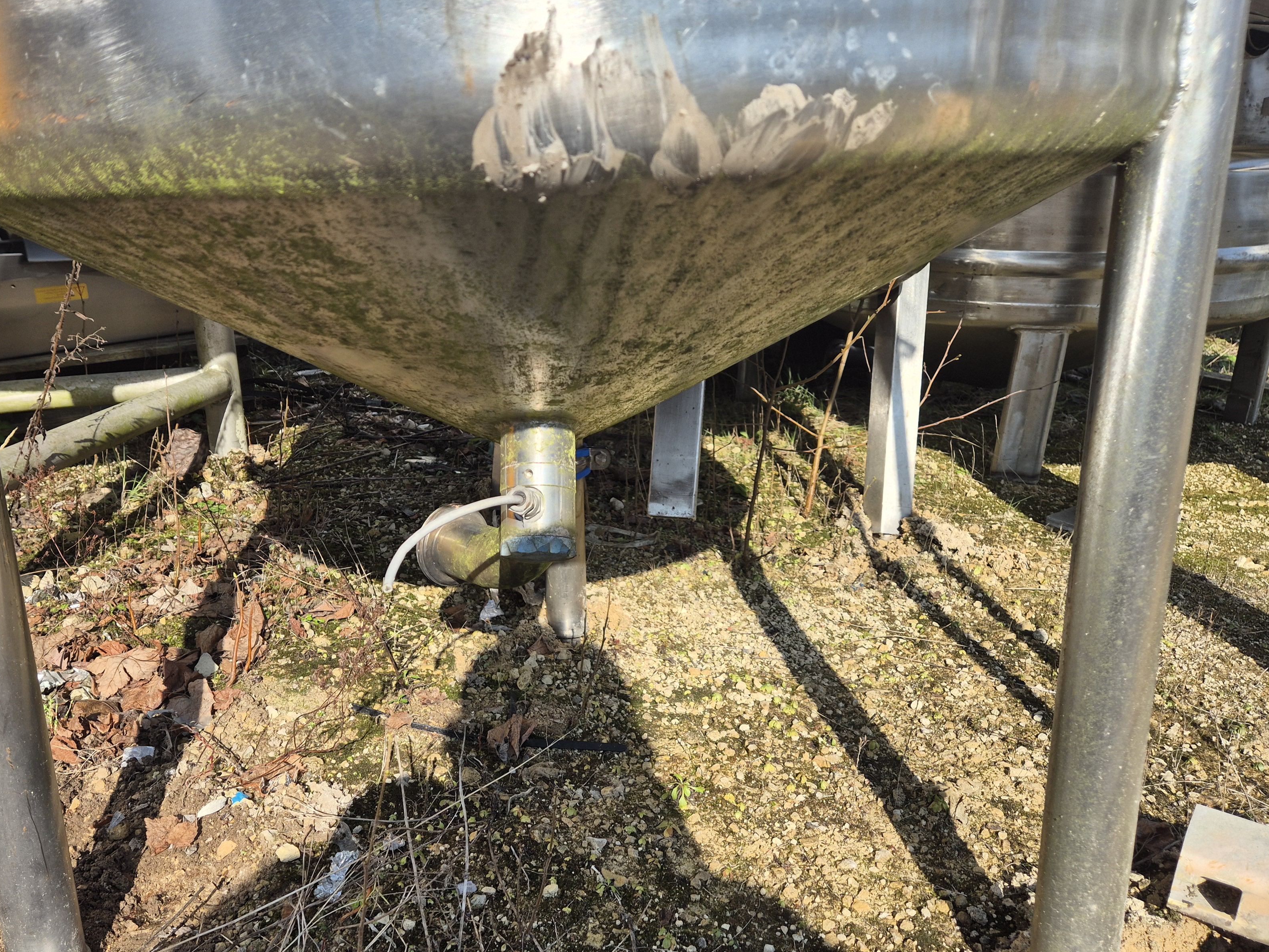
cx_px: 535
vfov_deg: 48.2
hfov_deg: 61.3
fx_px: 1063
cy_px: 517
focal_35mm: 29
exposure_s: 1/1400
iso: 25
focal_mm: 5.4
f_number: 1.8
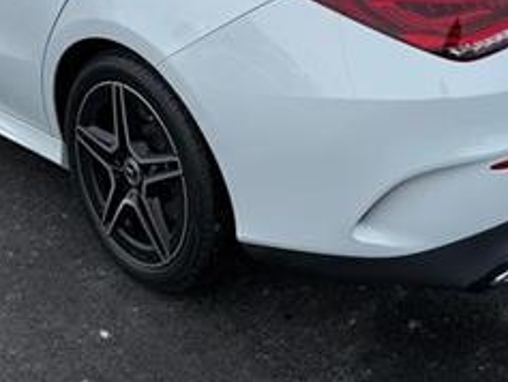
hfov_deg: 37.5
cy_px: 36
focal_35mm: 51
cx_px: 262
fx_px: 749
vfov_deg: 27.5
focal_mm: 6.76
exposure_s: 1/3145
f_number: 1.78
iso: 80
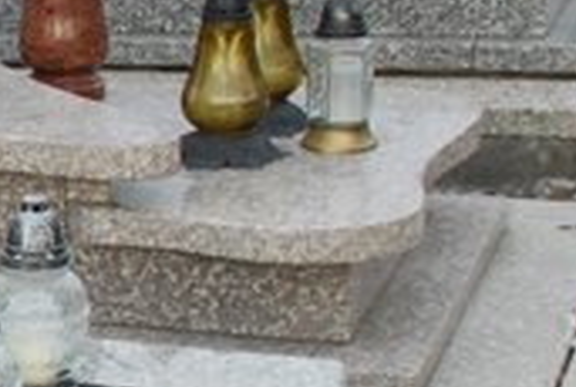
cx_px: -583
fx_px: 2470
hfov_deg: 11.9
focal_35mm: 154
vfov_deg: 9.0
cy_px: 266
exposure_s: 1/200
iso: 800
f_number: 8
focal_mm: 22
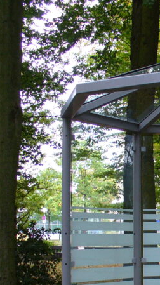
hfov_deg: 12.6
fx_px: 695
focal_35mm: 92
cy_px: 236
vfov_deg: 22.8
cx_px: 230
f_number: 2.8
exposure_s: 1/30
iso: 100
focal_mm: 6.1
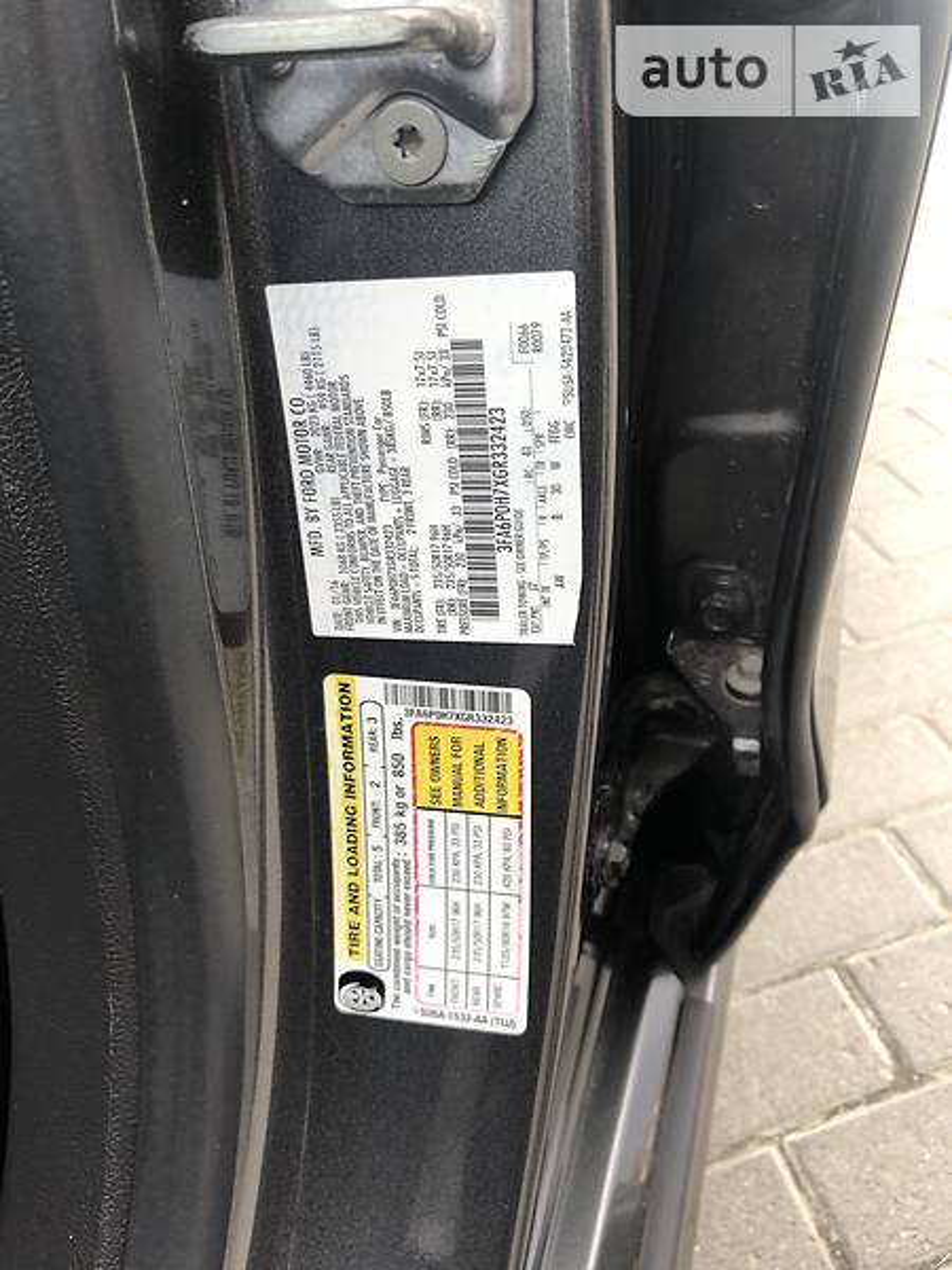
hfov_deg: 49.7
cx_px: 476
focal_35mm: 28
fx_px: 1027
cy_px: 635
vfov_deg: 63.4
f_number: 1.8
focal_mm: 4
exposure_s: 1/88
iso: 40
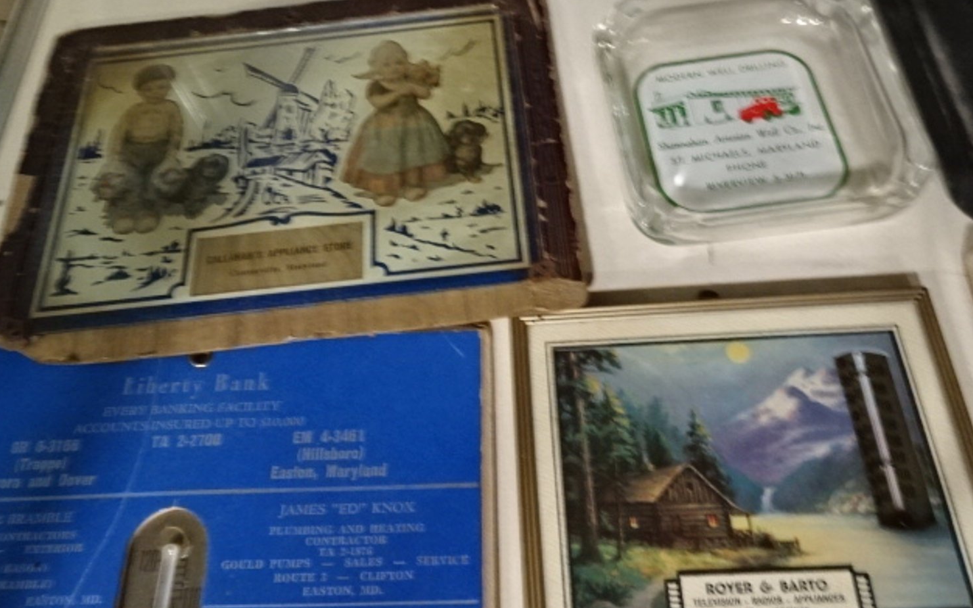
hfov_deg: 70.4
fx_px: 689
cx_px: 489
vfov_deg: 47.6
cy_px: 286
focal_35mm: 26
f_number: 3.5
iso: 800
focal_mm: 4.1
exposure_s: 1/25
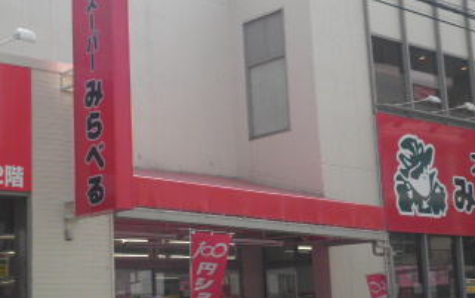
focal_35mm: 76
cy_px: 129
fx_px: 984
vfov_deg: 17.2
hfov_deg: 27.1
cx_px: 201
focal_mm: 6.4
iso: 64
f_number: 3.1
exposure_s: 1/500
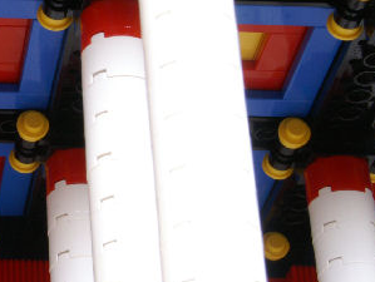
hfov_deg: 12.5
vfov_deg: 9.6
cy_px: 73
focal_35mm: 154
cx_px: -58
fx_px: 1670
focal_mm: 40
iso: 400
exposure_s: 1/1.43
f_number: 22
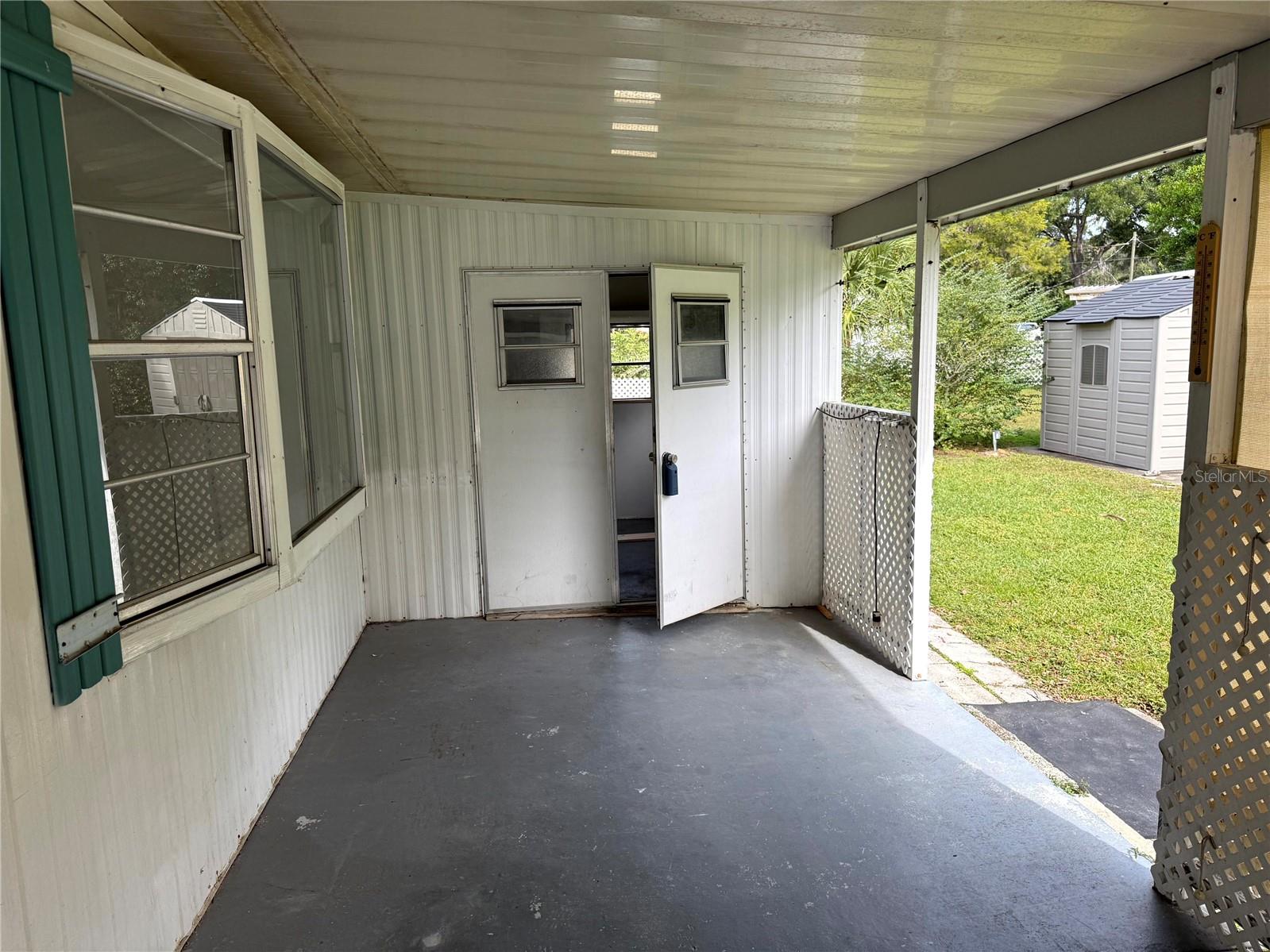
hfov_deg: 71.6
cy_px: 476
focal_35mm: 24
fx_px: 880
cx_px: 635
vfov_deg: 56.8
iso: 80
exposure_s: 1/1122
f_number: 1.78
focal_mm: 6.76
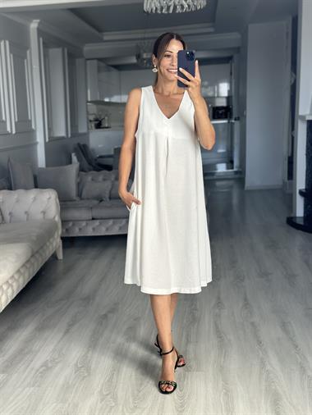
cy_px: 208
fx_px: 576
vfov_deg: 39.6
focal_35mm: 48
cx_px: 156
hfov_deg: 30.3
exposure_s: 1/185
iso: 80
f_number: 1.78
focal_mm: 6.86
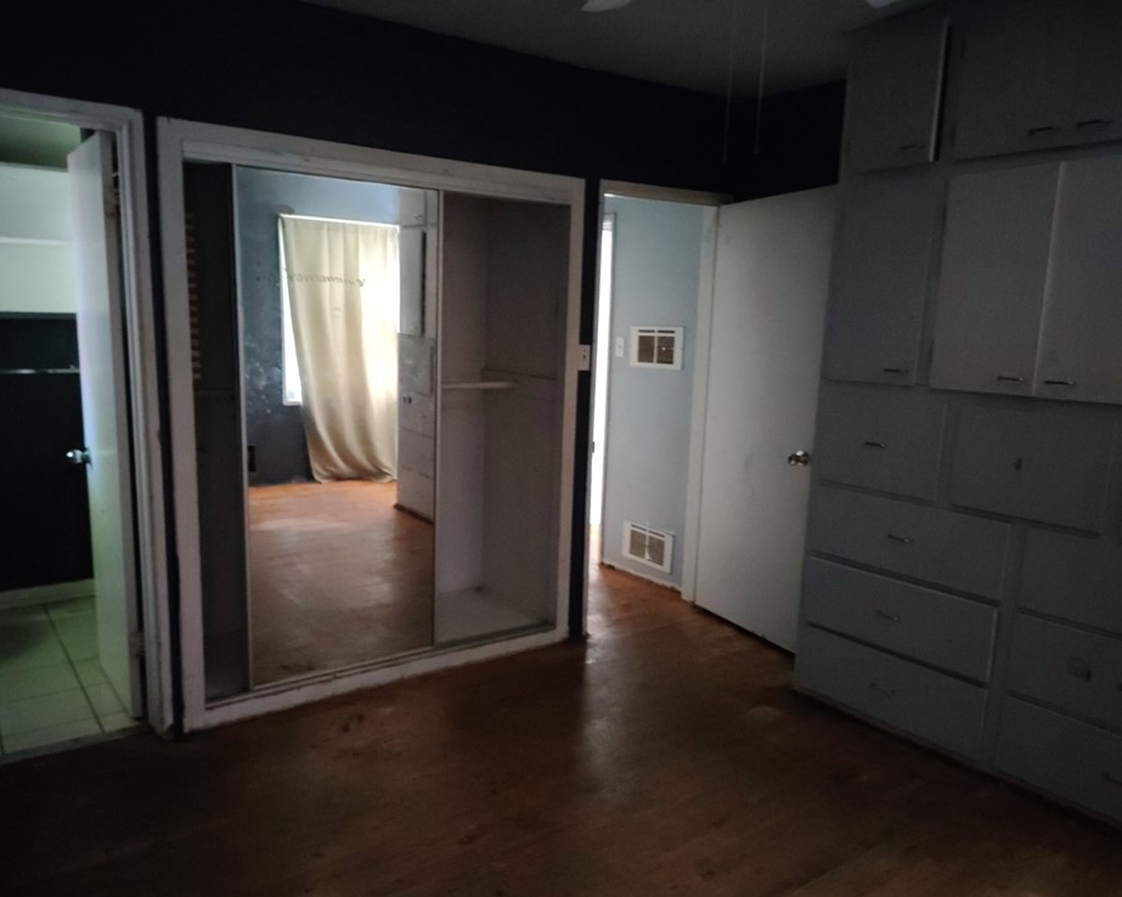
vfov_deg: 54.9
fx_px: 863
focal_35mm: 26
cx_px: 501
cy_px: 463
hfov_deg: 65.9
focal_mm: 5.56
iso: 2638
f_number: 1.8
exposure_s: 1/20
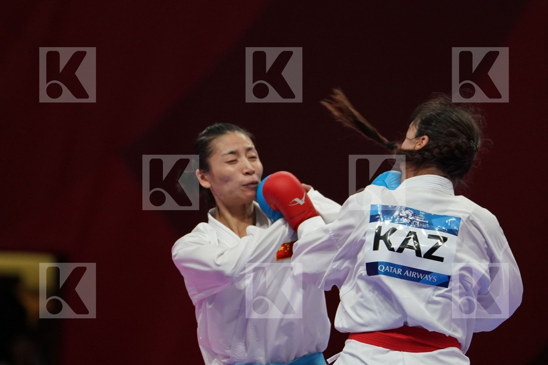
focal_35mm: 420
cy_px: 182
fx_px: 6393
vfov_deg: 3.3
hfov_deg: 4.9
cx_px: 274
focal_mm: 280
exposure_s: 1/1000
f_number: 4
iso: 2500
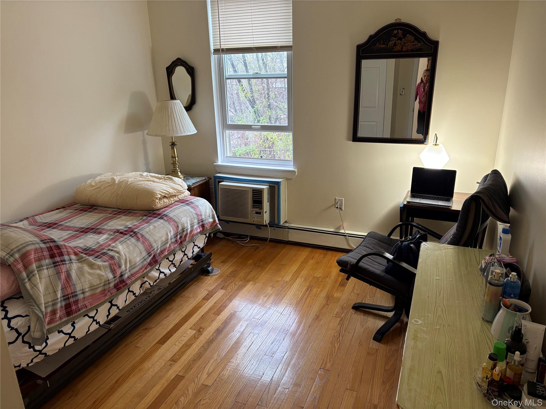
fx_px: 410
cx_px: 273
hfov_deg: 67.3
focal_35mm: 26
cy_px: 204
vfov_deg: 53.1
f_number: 1.6
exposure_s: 1/60
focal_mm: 5.96
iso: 125
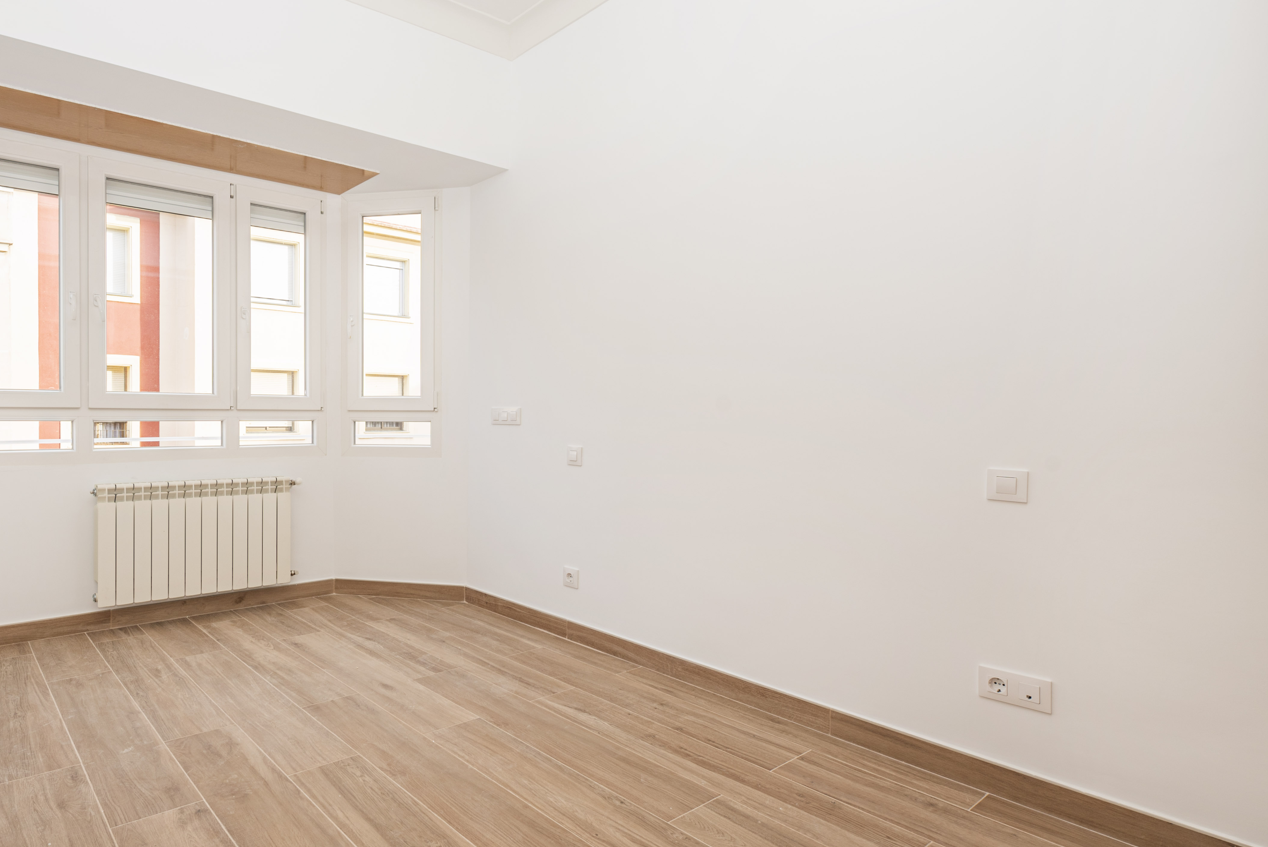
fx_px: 951
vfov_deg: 48.0
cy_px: 415
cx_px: 434
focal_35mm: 27
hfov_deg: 65.8
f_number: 8
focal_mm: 19
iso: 100
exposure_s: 1/30
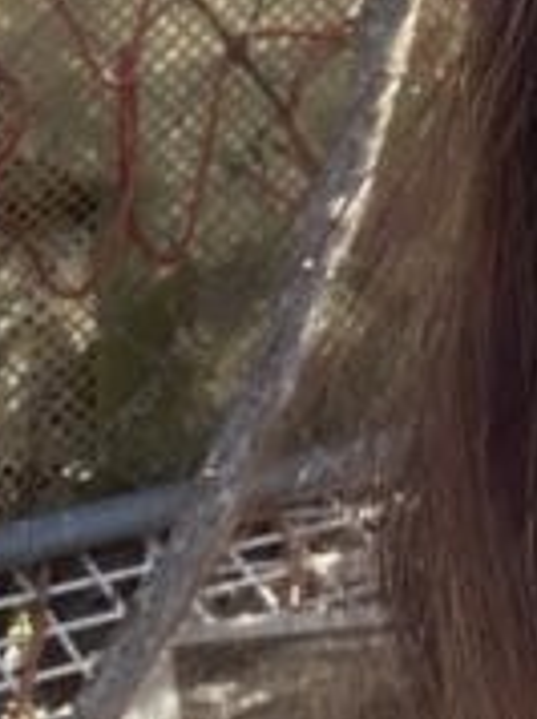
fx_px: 3587
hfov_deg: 8.1
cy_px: -481
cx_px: 1102
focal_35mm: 173
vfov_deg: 10.9
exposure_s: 1/122
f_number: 2.2
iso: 32
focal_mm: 2.71
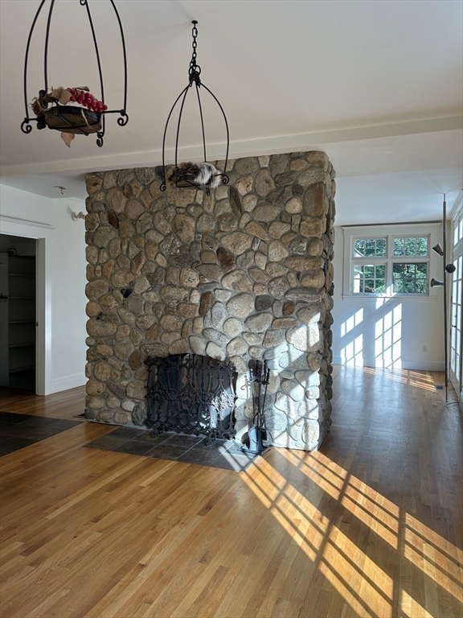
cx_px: 232
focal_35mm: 26
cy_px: 309
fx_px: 464
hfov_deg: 53.1
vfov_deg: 67.3
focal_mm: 5.7
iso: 50
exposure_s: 1/175
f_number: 1.5
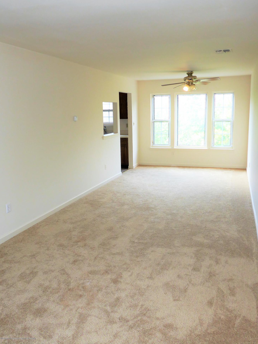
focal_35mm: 32
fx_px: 318
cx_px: 126
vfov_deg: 56.8
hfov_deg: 44.1
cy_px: 172
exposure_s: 1/60
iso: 160
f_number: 3.5
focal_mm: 5.4
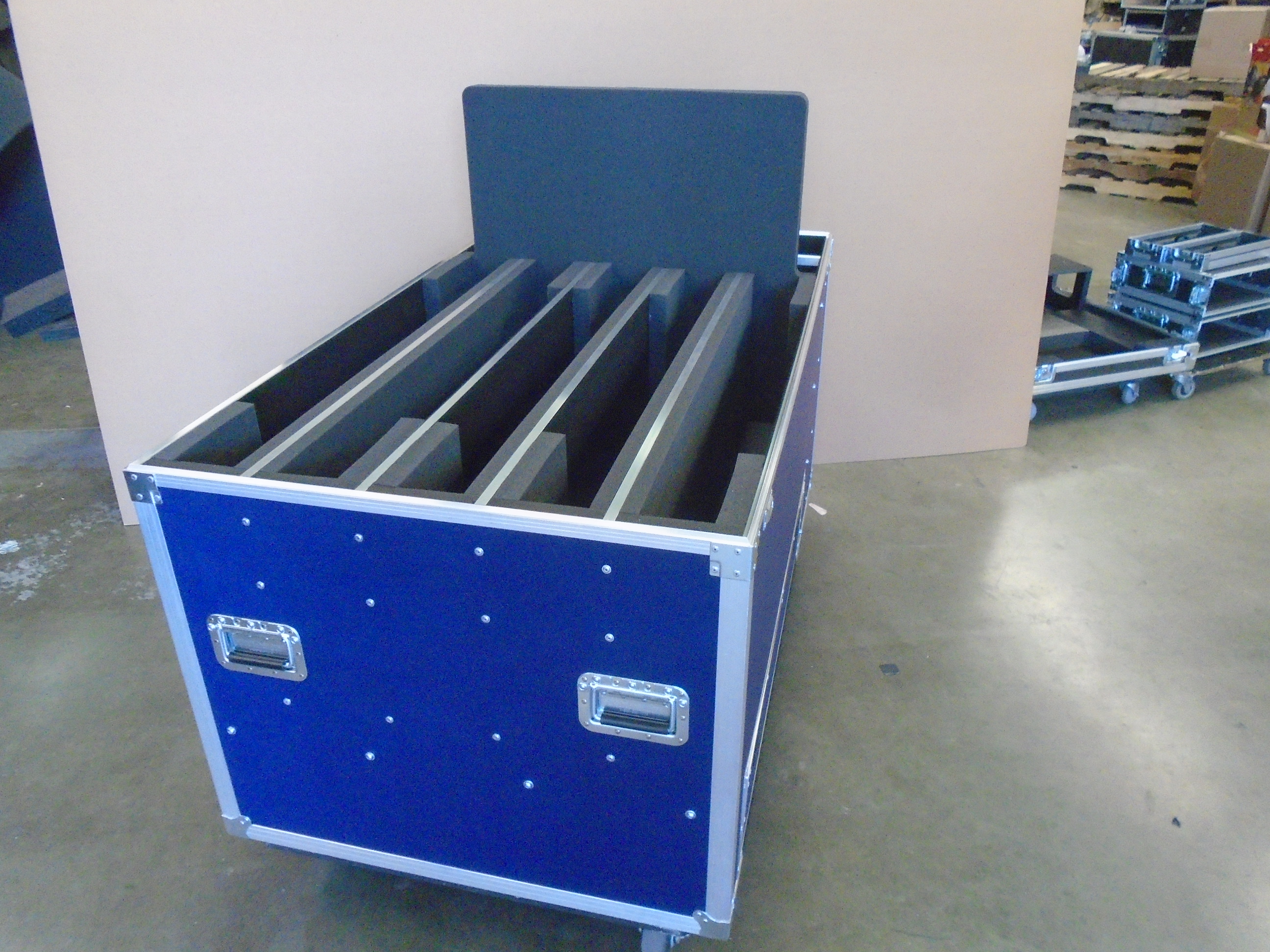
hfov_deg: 67.3
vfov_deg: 53.1
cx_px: 635
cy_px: 476
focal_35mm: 26
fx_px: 954
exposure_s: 1/40
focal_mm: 4.6
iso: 800
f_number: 3.2
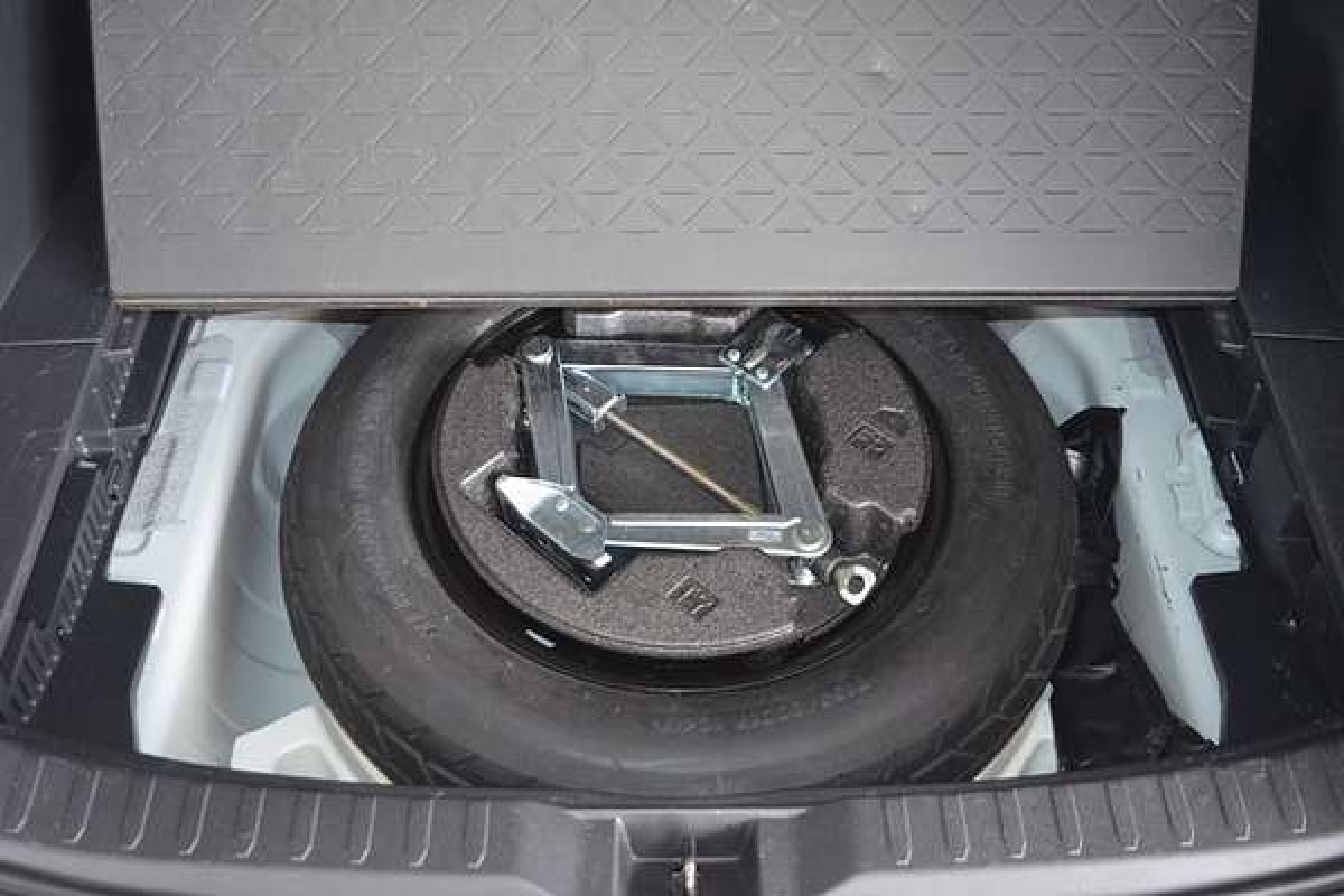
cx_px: 672
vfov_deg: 34.2
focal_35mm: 39
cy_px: 448
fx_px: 1456
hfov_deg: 49.6
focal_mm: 26
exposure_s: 1/60
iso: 1000
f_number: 4
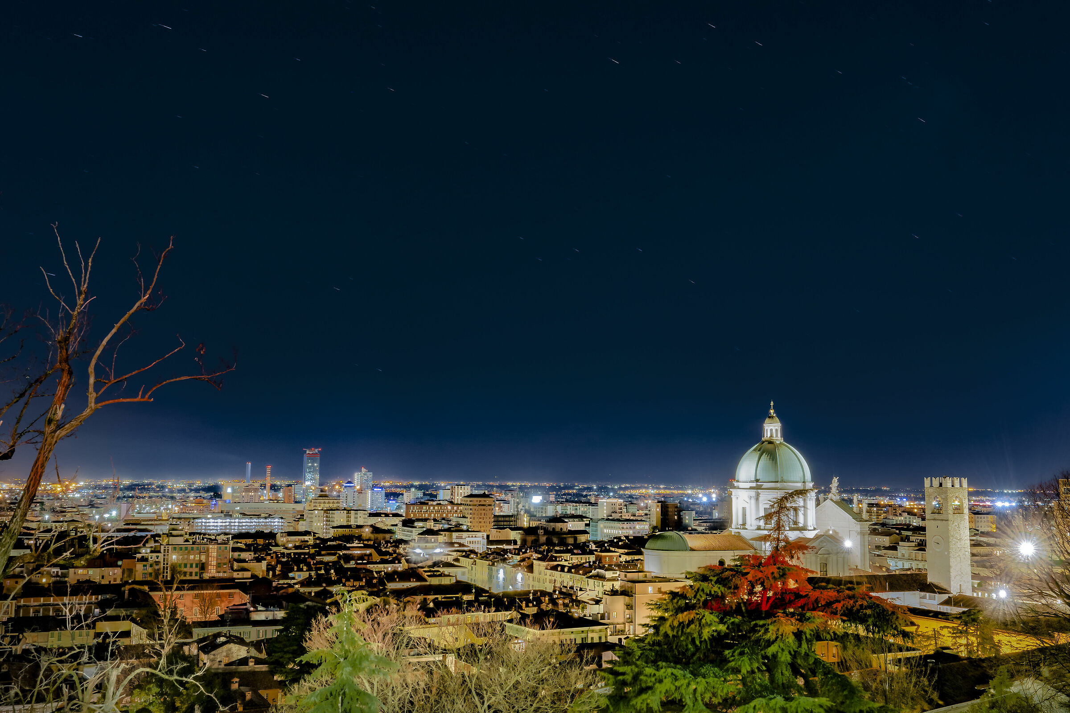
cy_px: 356
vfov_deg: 37.9
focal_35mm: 35
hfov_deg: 54.4
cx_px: 535
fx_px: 1040
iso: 320
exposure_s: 50
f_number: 9
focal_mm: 35
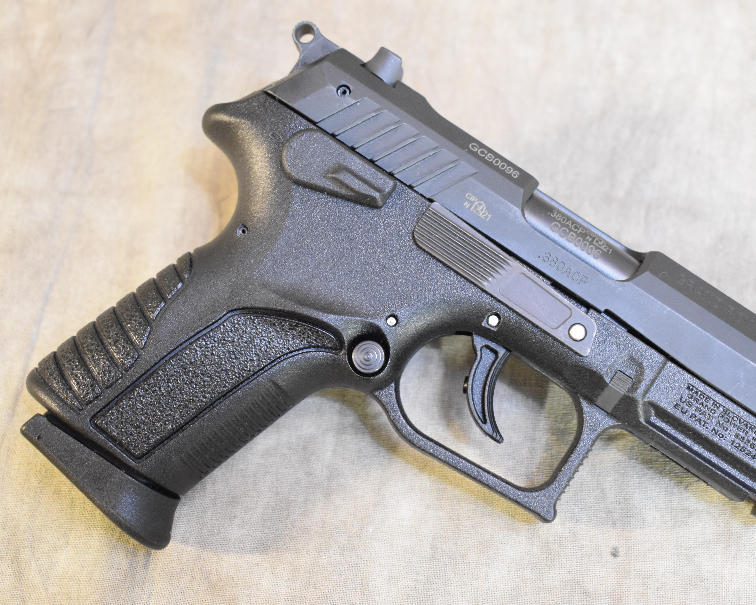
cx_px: 447
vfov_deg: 23.5
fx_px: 1454
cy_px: 306
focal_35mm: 65
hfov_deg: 29.1
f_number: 4.8
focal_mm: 38
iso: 3200
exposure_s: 1/13
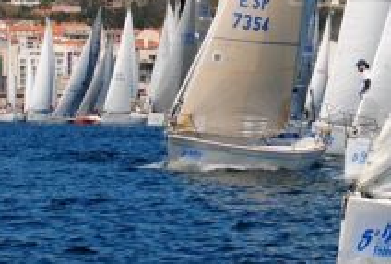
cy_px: -78
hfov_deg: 6.5
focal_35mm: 311
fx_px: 3389
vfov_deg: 4.4
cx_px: 513
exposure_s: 1/320
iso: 100
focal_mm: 55
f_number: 9
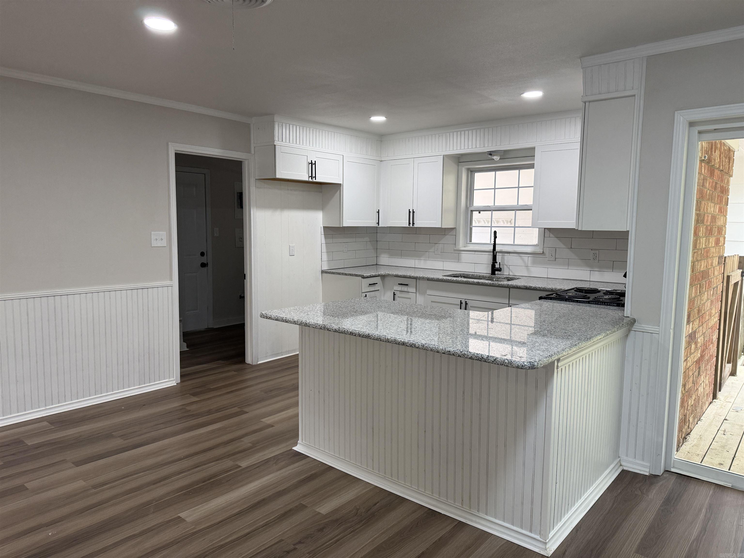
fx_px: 516
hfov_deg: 71.6
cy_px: 279
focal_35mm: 24
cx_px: 372
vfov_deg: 56.8
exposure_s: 1/120
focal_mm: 6.76
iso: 160
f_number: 1.78
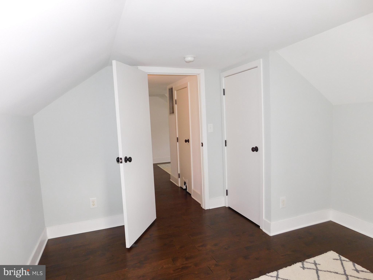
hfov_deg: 73.9
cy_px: 140
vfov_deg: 58.9
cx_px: 186
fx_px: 248
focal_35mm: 23
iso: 200
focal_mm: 4
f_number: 3
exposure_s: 1/30
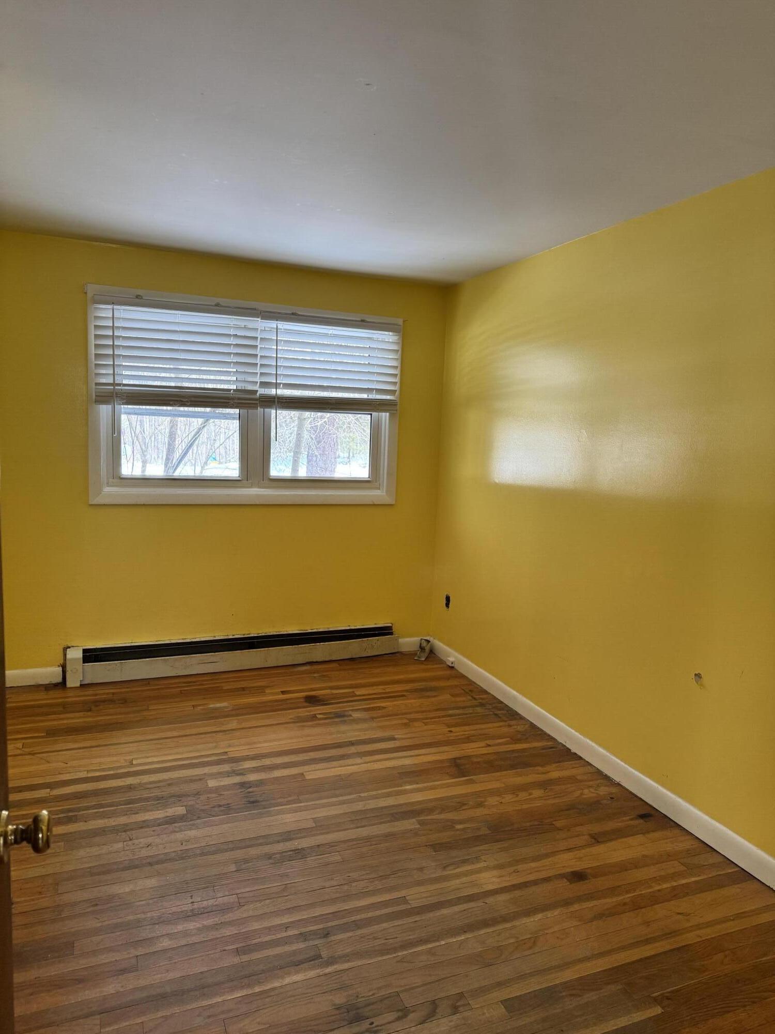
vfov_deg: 71.6
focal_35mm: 24
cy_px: 517
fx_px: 716
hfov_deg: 56.8
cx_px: 388
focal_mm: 6.76
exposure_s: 1/121
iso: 160
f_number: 1.78
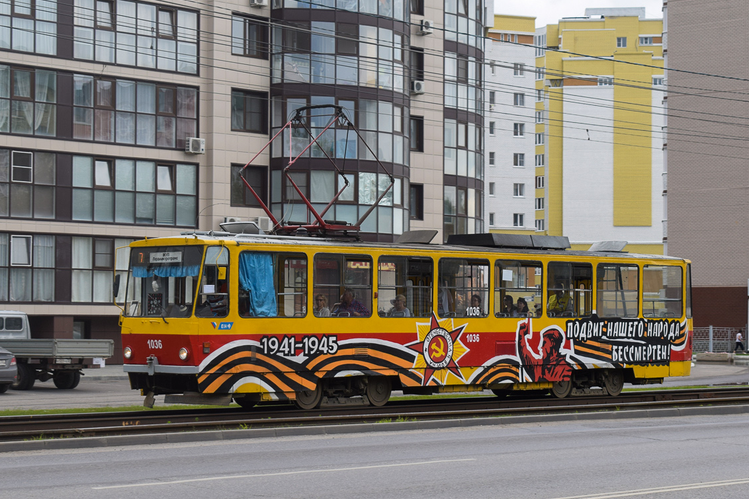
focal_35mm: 72
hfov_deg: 28.2
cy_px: 241
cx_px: 388
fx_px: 1488
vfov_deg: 19.1
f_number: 8
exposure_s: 1/250
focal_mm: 45
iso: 200
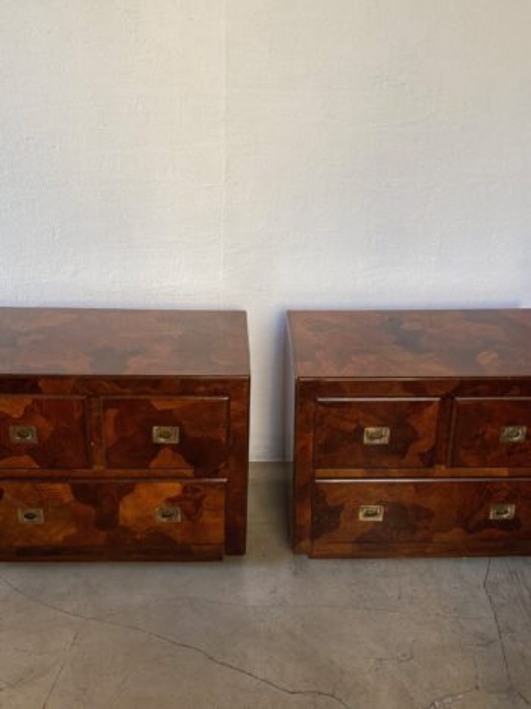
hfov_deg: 53.0
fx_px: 532
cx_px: 266
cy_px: 354
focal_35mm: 26
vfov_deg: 67.3
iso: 50
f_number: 1.8
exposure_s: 1/121
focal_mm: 4.25
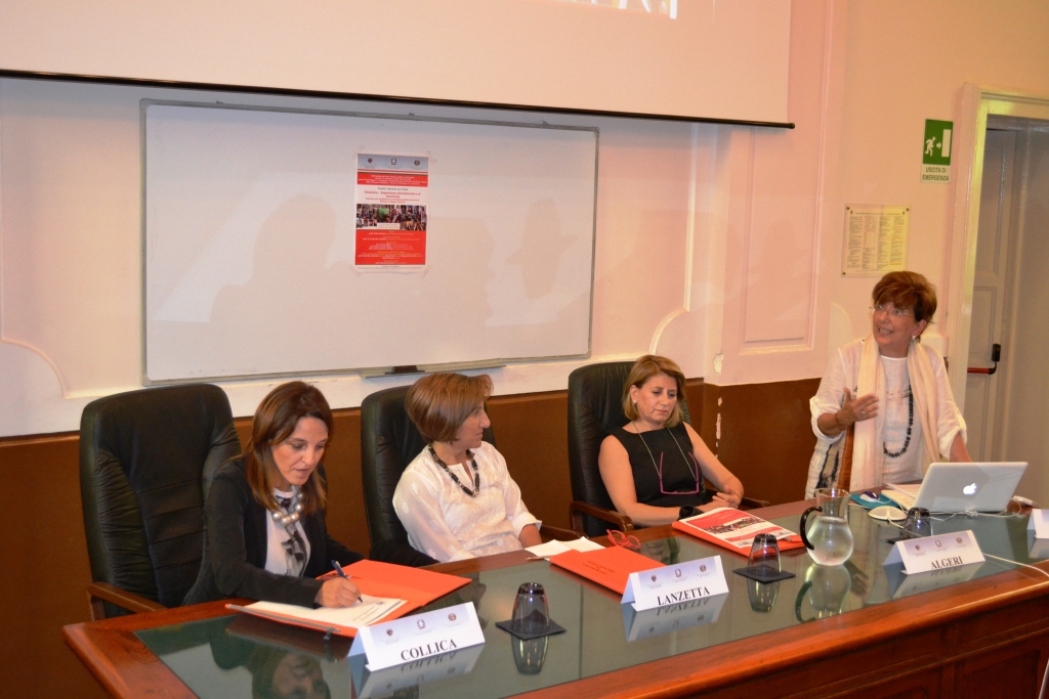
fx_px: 1224
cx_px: 524
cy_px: 350
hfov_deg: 46.4
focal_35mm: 42
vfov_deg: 31.9
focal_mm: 28
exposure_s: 1/60
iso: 2000
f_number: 4.5
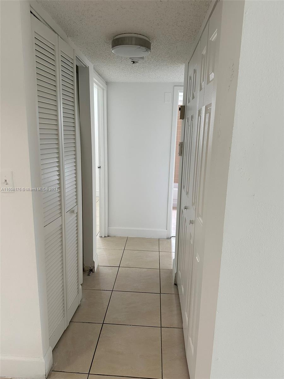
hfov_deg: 56.8
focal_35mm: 24
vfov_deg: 71.6
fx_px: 263
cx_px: 142
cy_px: 190
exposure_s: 1/121
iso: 200
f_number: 1.78
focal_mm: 6.86
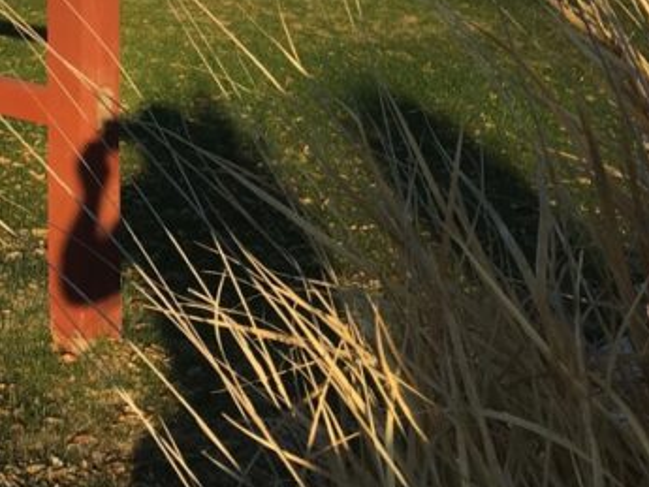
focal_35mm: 86
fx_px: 1613
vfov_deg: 15.9
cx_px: -32
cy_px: -218
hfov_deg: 21.8
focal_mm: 4.15
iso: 25
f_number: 2.2
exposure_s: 1/986
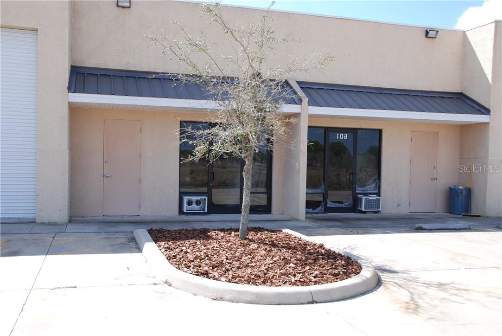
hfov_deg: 53.1
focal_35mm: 36
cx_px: 251
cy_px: 168
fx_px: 502
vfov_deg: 36.9
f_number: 6.3
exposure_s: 1/160
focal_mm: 24
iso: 100
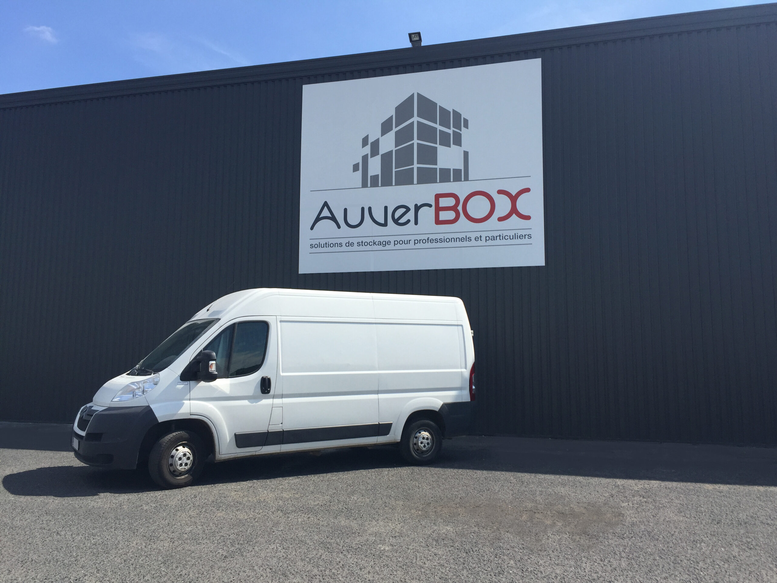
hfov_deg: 61.7
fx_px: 651
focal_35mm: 29
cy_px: 292
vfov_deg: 48.2
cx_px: 388
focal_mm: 4.15
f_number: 2.2
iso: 32
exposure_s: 1/1647
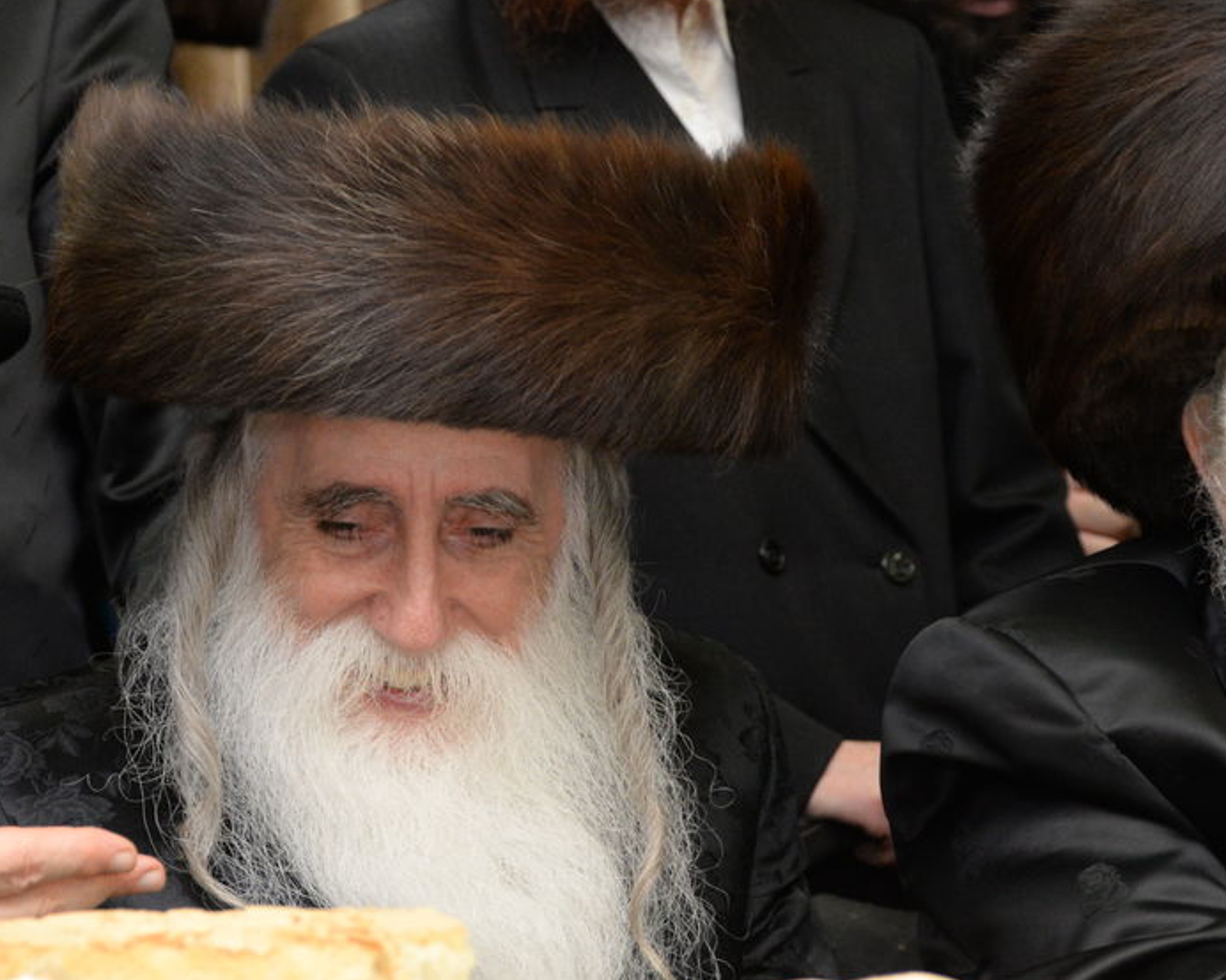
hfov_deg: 11.2
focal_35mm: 171
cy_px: 493
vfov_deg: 9.0
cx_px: 154
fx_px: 6202
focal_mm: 90
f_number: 5.3
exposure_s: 1/200
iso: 2500
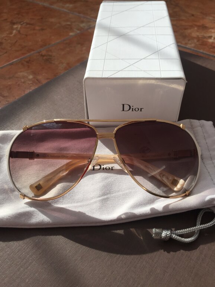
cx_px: 108
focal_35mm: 29
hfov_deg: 48.3
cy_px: 144
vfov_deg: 61.6
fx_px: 240
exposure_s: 1/206
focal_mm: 4.15
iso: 32
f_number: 2.2
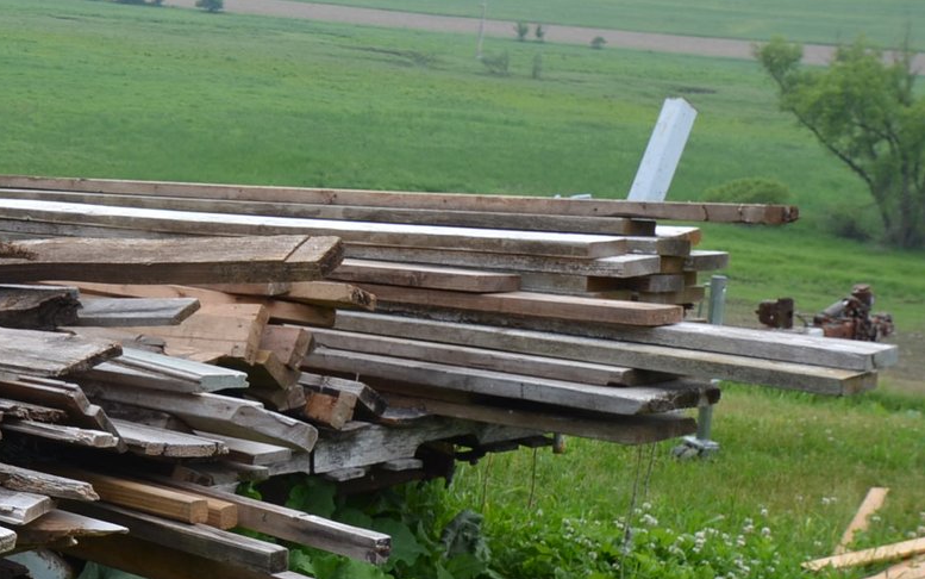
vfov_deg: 17.6
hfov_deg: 26.6
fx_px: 1866
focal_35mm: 74
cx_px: 38
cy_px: 332
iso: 160
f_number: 8
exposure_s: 1/250
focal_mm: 22
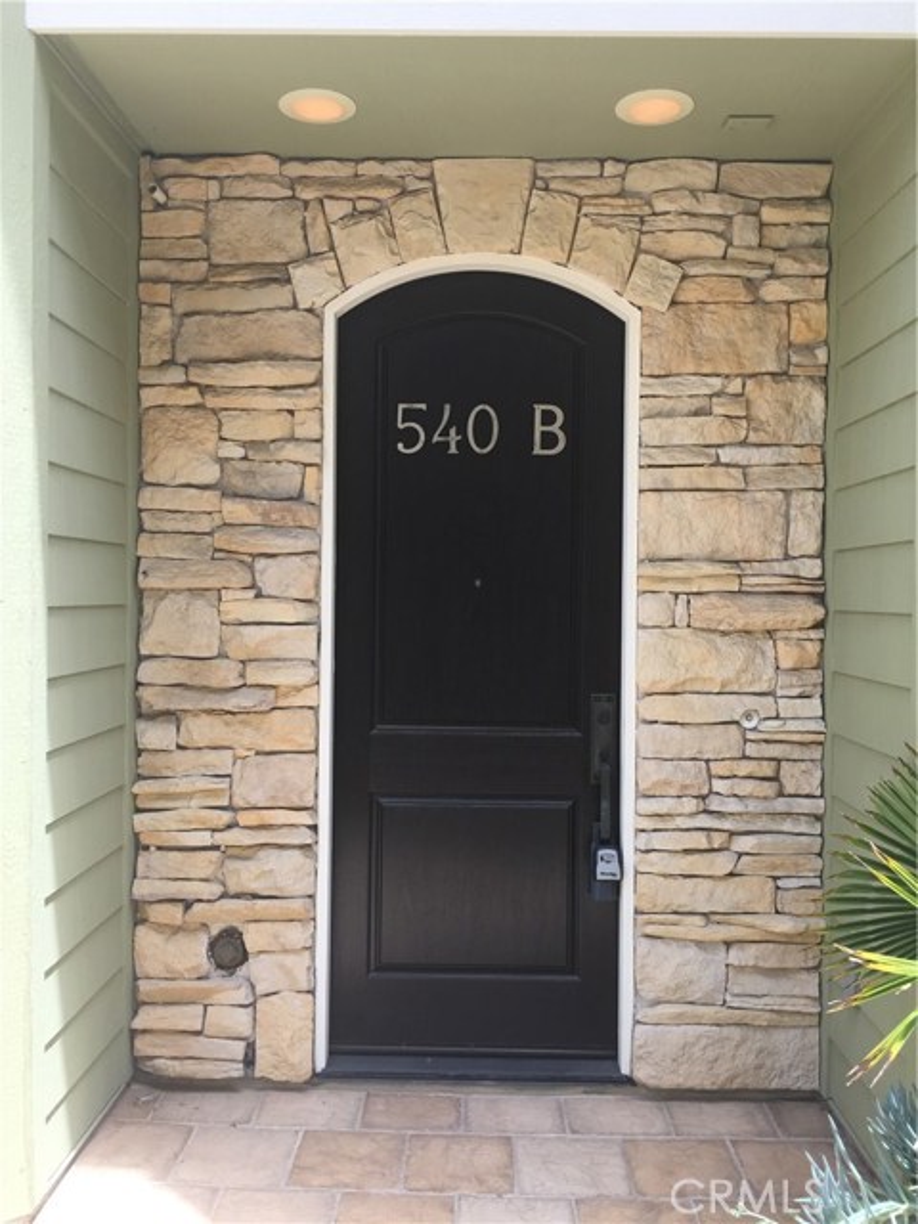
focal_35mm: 29
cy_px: 612
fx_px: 1025
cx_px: 459
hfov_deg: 48.2
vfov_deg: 61.7
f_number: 2.2
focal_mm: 4.15
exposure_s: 1/377
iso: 32
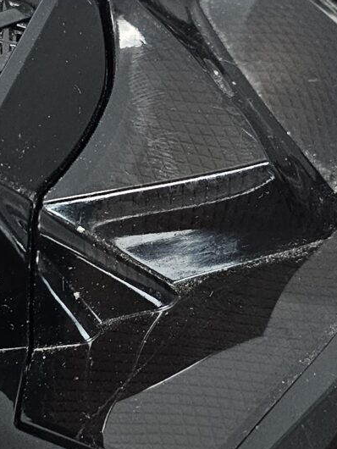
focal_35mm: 111
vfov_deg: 17.7
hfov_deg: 13.4
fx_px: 1440
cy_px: 182
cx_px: 160
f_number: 1.7
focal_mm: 6.3
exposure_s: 1/120
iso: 400
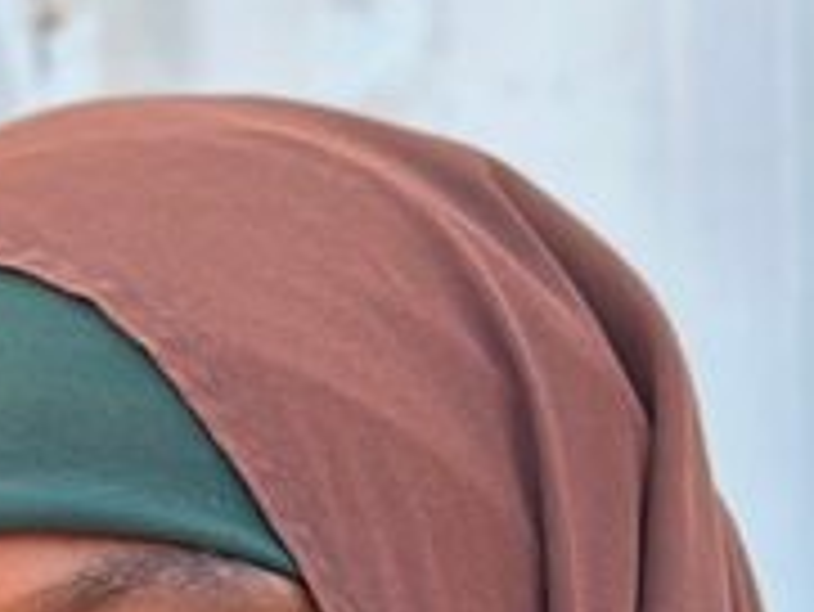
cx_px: -1223
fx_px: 6400
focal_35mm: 272
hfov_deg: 6.8
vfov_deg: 5.3
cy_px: 1418
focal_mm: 6.86
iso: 80
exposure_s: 1/274
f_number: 1.78
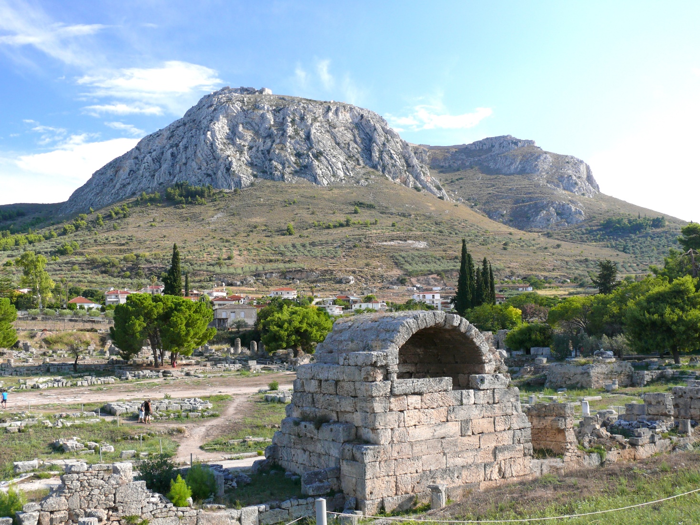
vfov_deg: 36.8
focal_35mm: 39
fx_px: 789
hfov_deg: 47.9
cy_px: 262
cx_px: 350
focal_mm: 8.3
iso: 100
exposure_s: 1/200
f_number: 4
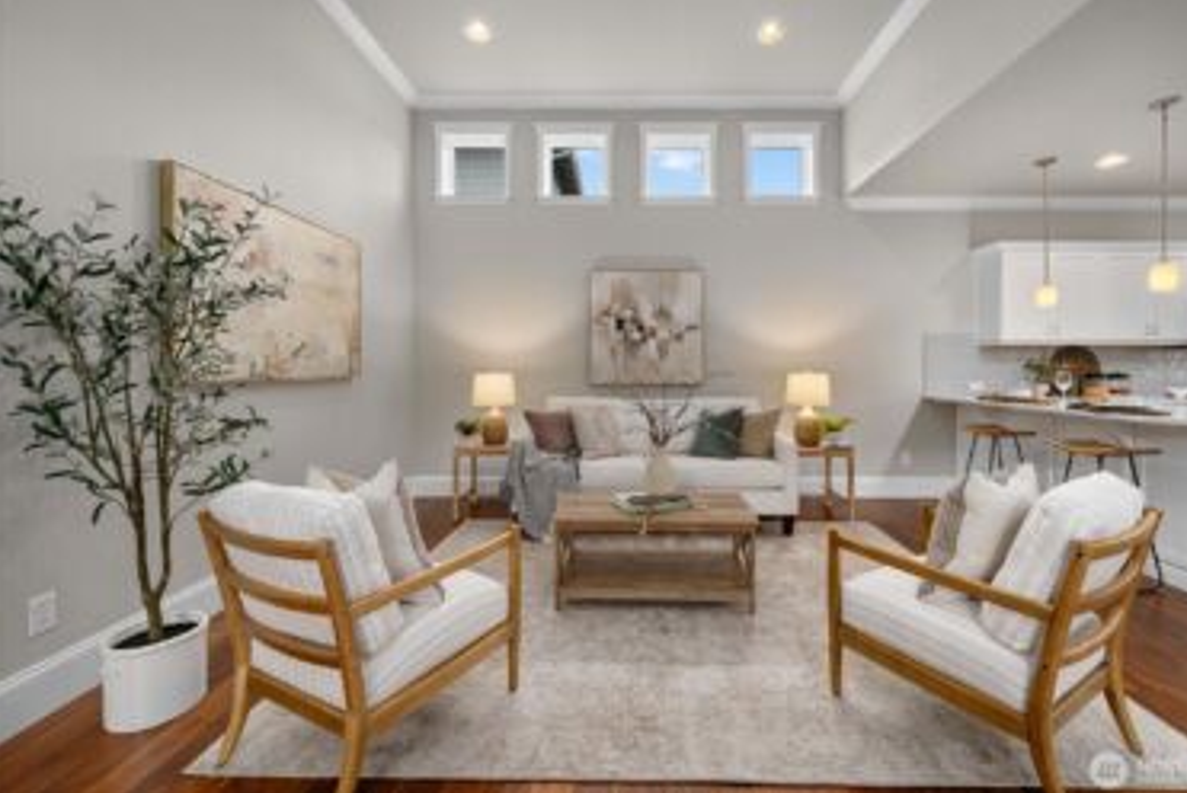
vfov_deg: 81.2
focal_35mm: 14
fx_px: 462
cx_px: 633
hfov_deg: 104.1
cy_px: 373
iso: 1000
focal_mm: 13
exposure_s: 1/15
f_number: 7.1
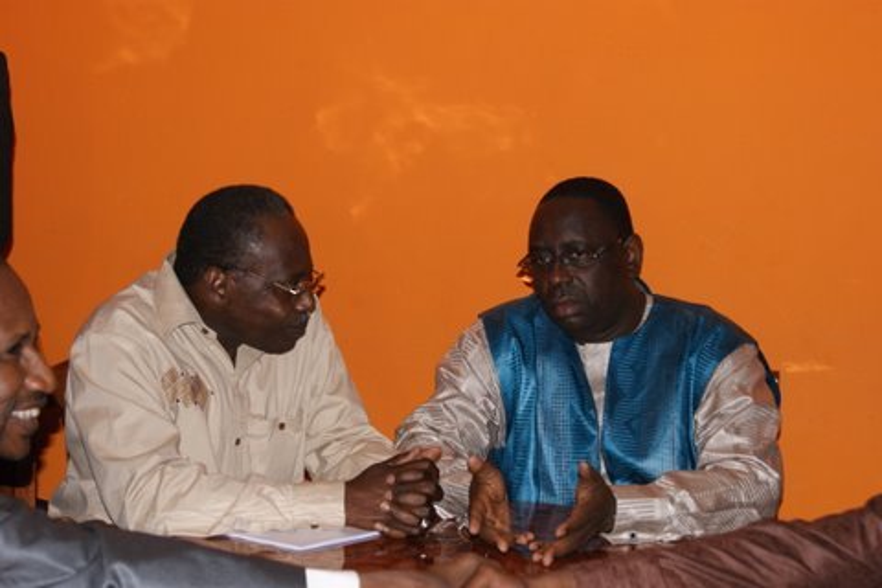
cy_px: 294
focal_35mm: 82
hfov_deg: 24.6
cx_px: 441
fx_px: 2021
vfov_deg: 16.6
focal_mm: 55
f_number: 5.6
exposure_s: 1/80
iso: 400
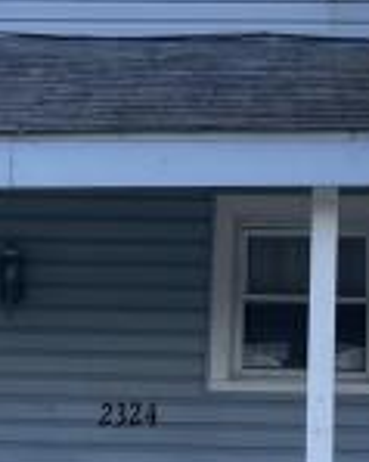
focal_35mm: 123
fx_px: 1681
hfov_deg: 12.5
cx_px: 161
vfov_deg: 15.6
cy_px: 254
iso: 50
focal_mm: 4.2
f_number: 1.6
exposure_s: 1/1715
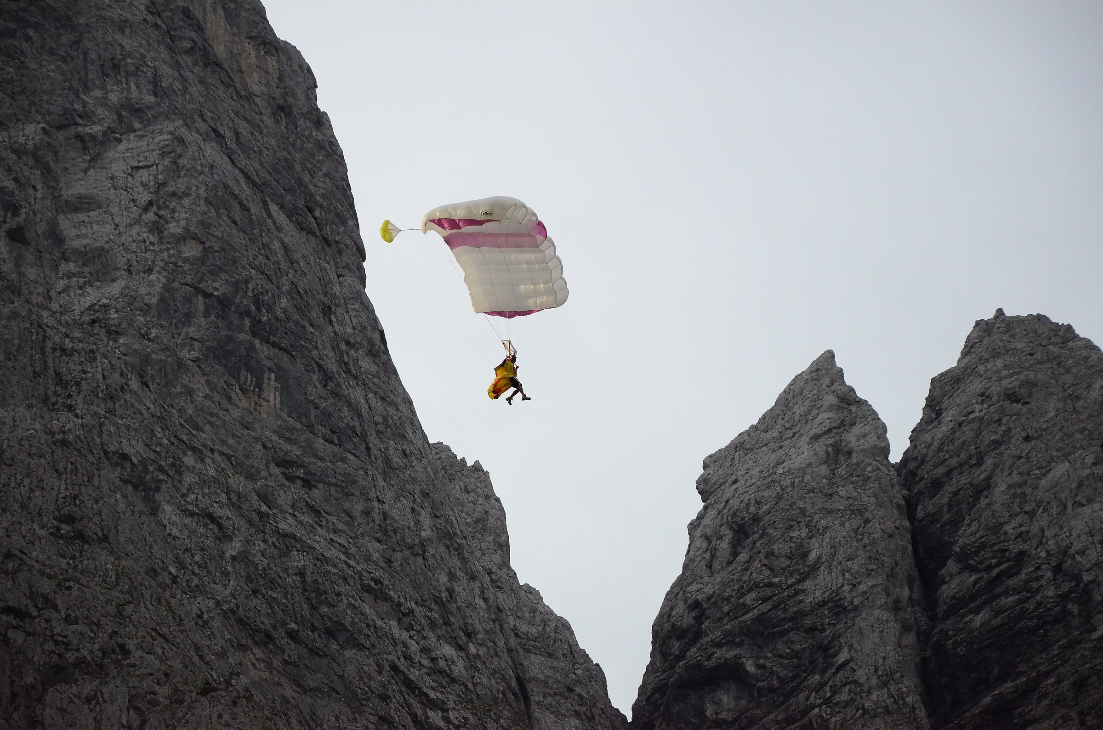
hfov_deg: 13.1
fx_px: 4815
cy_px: 365
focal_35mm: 158
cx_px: 552
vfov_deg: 8.7
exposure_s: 1/800
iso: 3200
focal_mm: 105
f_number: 7.1
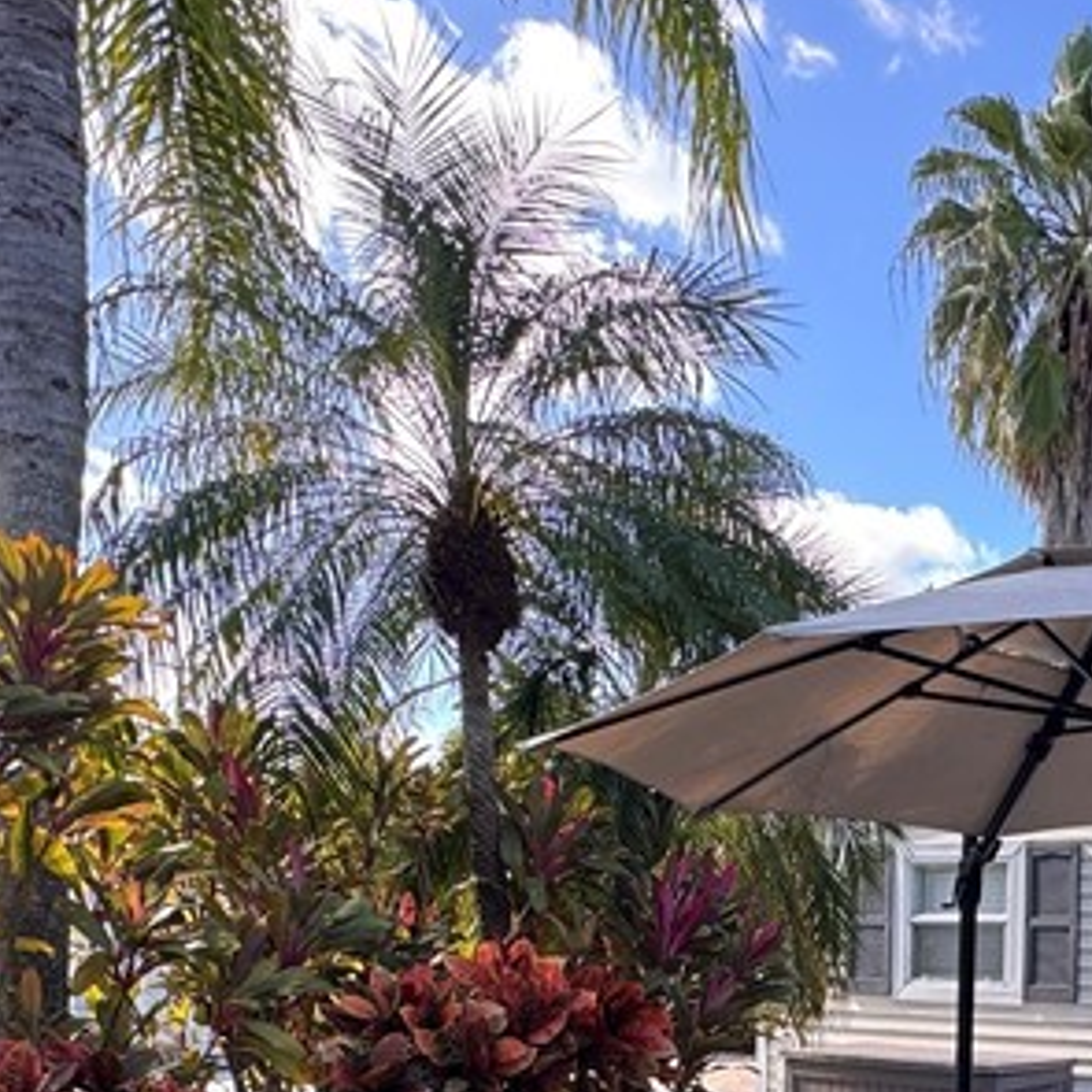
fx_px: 1535
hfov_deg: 35.8
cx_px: 1062
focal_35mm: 43
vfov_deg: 36.1
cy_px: 1040
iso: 40
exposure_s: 1/151
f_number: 2.2
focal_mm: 2.22
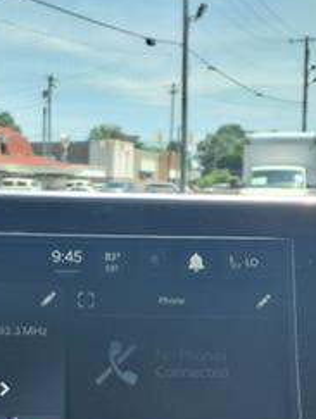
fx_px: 862
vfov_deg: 26.6
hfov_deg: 20.5
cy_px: 362
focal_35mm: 71
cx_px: 60
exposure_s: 1/286
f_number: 1.9
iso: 40
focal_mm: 3.58
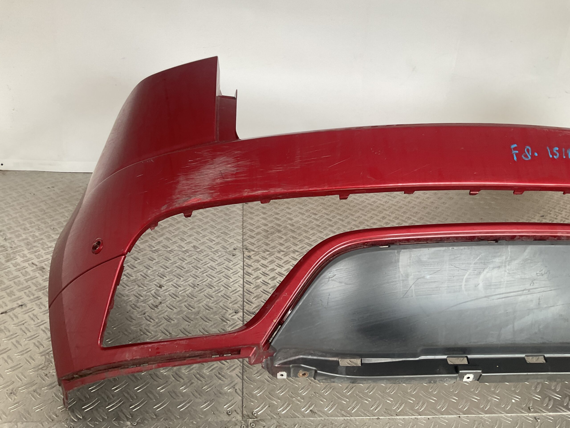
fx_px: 478
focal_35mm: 29
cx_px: 285
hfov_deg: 61.7
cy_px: 214
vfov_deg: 48.2
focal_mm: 3
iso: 40
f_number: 1.8
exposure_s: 1/120
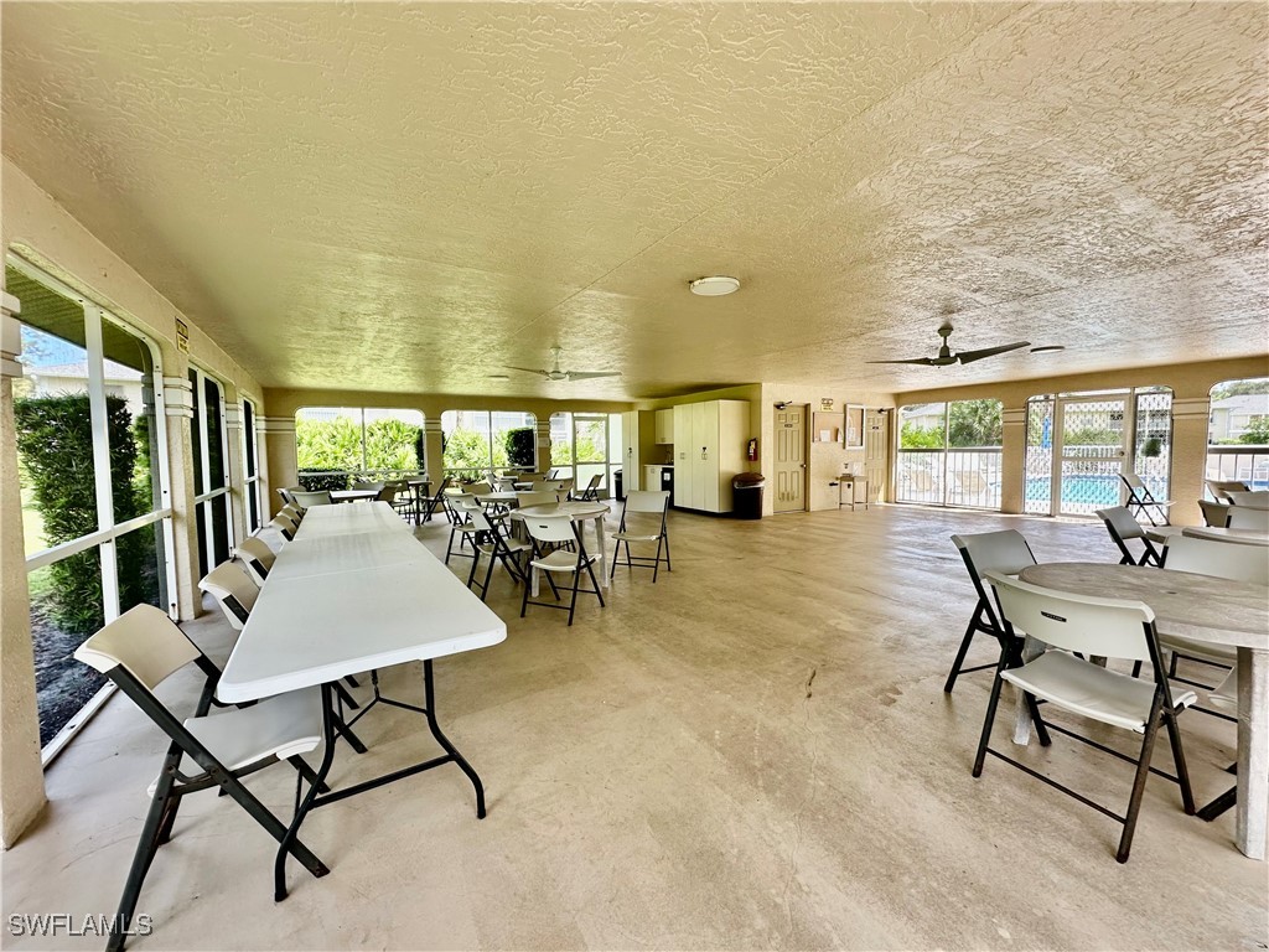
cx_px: 634
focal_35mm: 14
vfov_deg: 85.7
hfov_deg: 102.1
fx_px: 513
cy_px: 476
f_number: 2.2
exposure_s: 1/140
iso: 40
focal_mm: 2.22
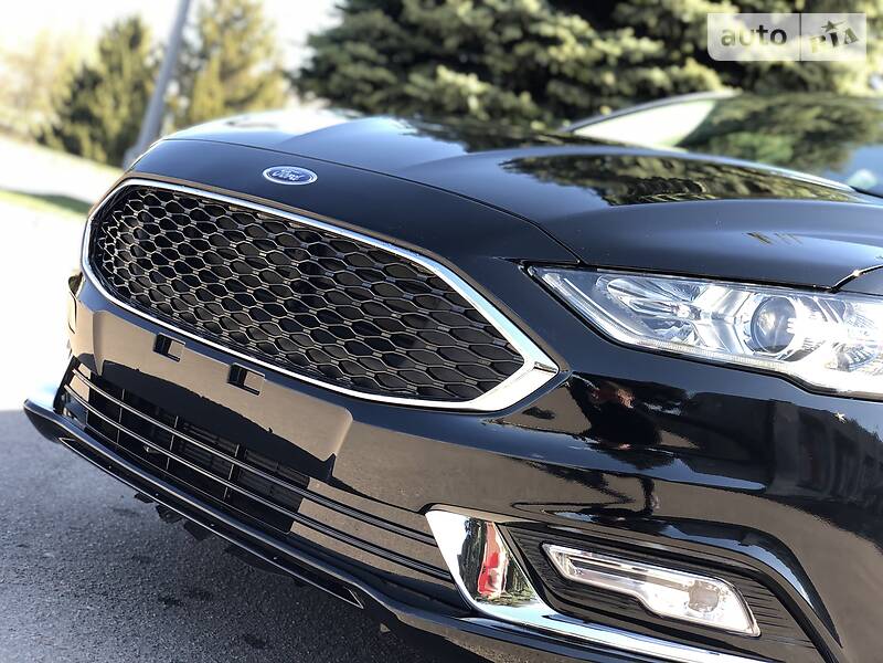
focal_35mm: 52
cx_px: 442
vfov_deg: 28.0
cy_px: 332
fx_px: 1326
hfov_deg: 36.8
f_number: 2.4
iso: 20
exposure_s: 1/120
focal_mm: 6
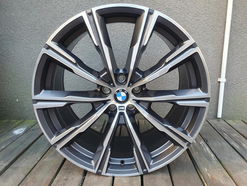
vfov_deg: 53.1
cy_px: 93
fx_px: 186
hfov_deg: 67.3
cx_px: 124
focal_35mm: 26
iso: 250
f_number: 2.4
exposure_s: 1/120
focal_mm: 4.32
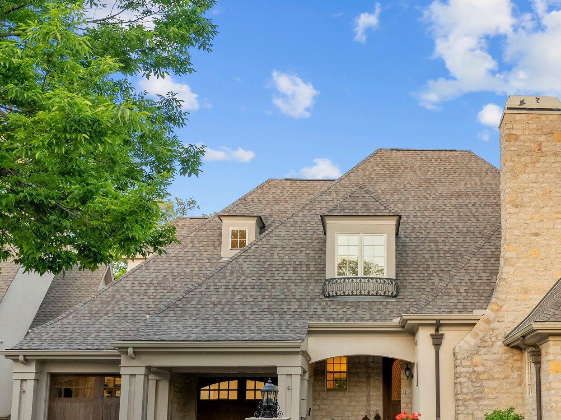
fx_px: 745
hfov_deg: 40.4
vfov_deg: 31.2
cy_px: 294
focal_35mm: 46
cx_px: 401
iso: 640
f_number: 9
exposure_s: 1/50
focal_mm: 29
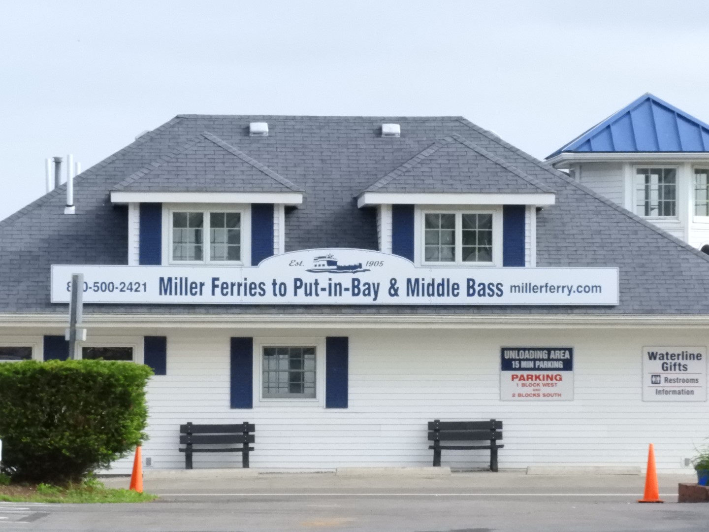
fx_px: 4096
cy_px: 266
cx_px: 354
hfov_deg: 9.9
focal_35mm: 200
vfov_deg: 7.4
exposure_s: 1/2000
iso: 1600
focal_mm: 35.8
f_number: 7.6
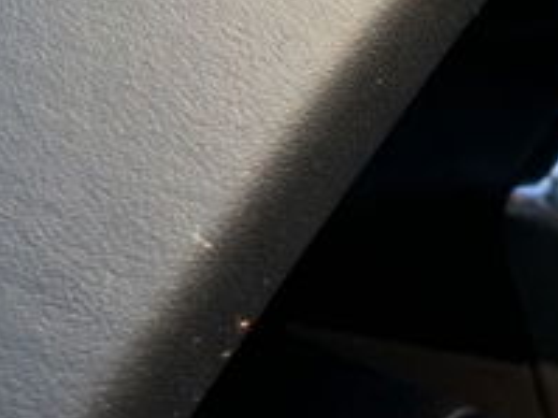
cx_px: -28
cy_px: -609
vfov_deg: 9.7
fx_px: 2159
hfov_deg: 14.4
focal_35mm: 134
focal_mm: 4.25
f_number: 1.8
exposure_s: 1/144
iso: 25
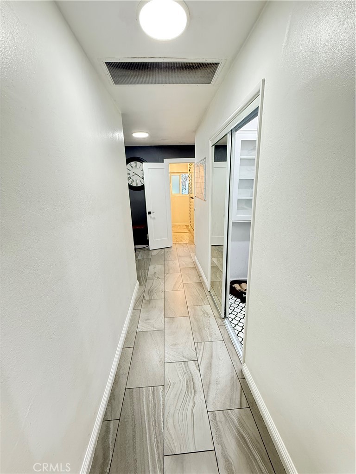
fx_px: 192
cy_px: 237
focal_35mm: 14
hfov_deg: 85.7
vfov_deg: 102.1
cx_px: 178
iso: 500
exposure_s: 1/60
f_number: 2.2
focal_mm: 2.22
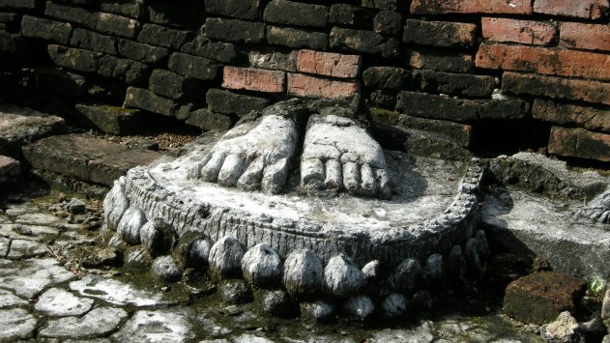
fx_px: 857
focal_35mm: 53
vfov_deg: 22.6
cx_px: 308
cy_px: 145
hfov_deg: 39.2
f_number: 5.4
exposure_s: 1/234
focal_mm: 10.1
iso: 64
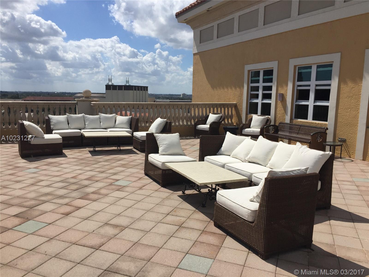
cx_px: 184
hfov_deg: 61.7
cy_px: 138
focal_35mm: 29
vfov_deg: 48.2
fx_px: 309
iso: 32
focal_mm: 4.15
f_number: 2.2
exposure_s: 1/4950
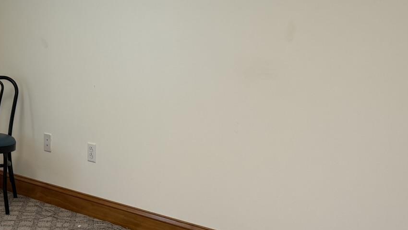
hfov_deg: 31.0
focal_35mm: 63
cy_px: 77
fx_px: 682
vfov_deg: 19.1
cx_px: 4
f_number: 1.78
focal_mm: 6.76
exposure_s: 1/120
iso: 160
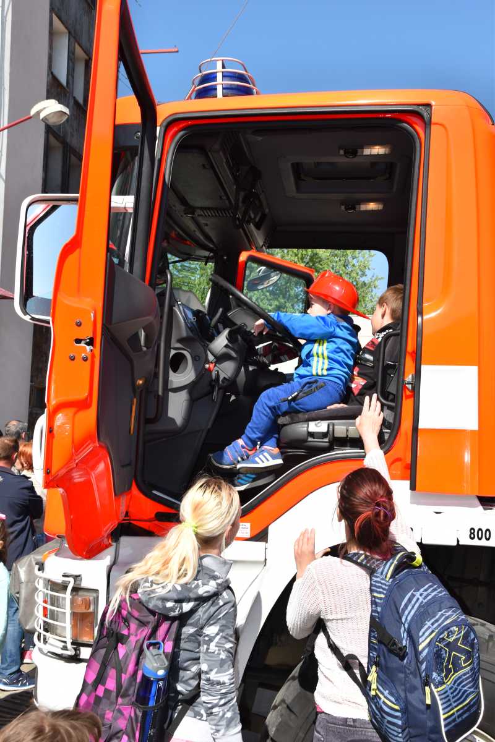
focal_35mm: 48
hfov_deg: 28.1
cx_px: 248
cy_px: 371
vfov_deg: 41.1
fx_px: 990
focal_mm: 32
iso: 100
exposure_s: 1/200
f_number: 9
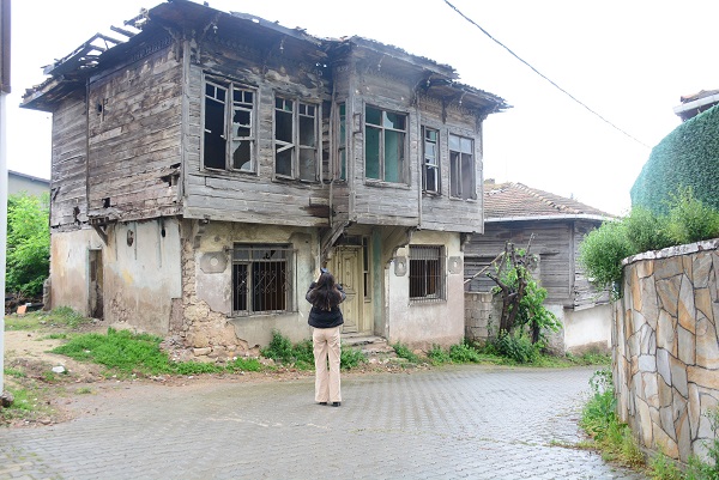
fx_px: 600
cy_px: 240
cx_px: 360
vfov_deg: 43.7
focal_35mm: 30
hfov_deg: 61.9
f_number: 5.6
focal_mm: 20
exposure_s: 1/125
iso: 400
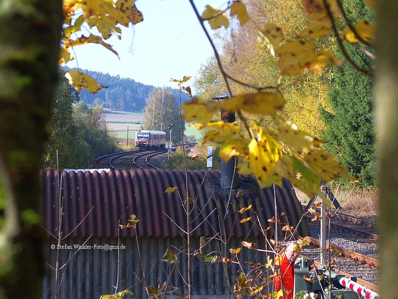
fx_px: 1311
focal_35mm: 114
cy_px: 150
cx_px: 198
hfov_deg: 17.3
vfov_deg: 13.0
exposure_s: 1/400
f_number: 4.5
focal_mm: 28.87
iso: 100
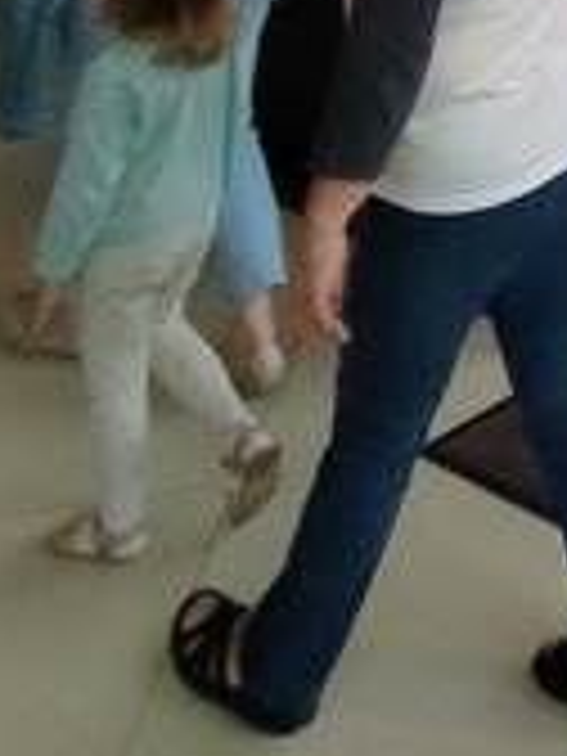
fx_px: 1572
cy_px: -531
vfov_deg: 20.6
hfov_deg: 16.1
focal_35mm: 72
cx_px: 1114
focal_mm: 1.65
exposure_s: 1/322
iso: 50
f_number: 2.2
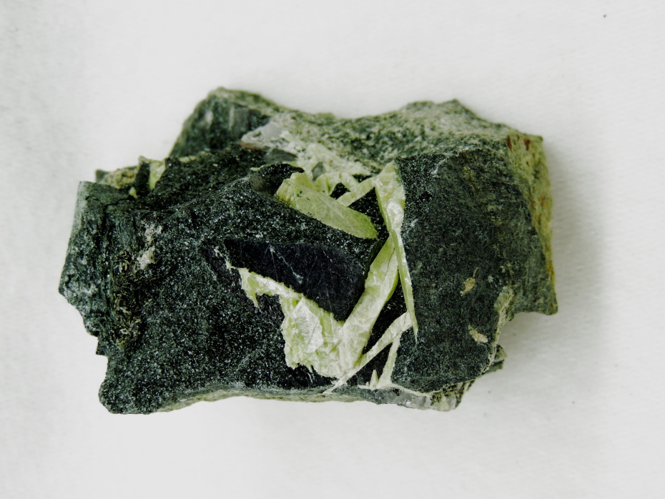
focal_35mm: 85
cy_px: 250
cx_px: 332
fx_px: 1633
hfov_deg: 23.0
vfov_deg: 17.4
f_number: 4
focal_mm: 15.1
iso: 400
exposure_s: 1/80
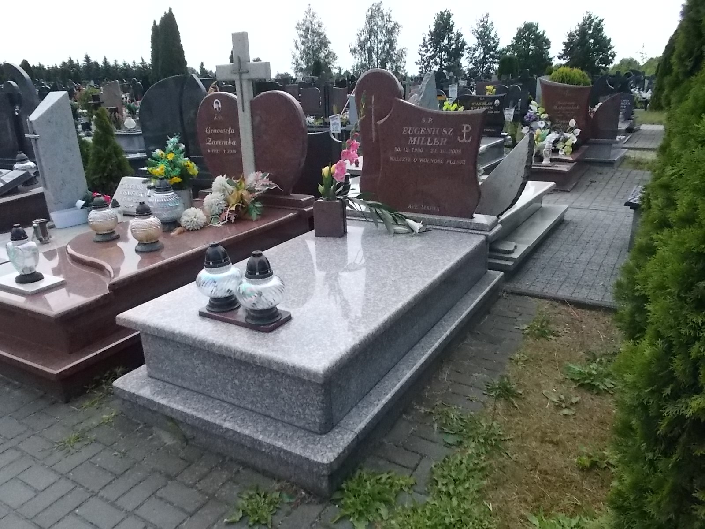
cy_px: 264
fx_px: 530
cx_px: 352
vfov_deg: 53.1
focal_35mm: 26
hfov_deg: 67.3
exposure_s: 1/400
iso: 400
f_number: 8
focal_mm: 4.6
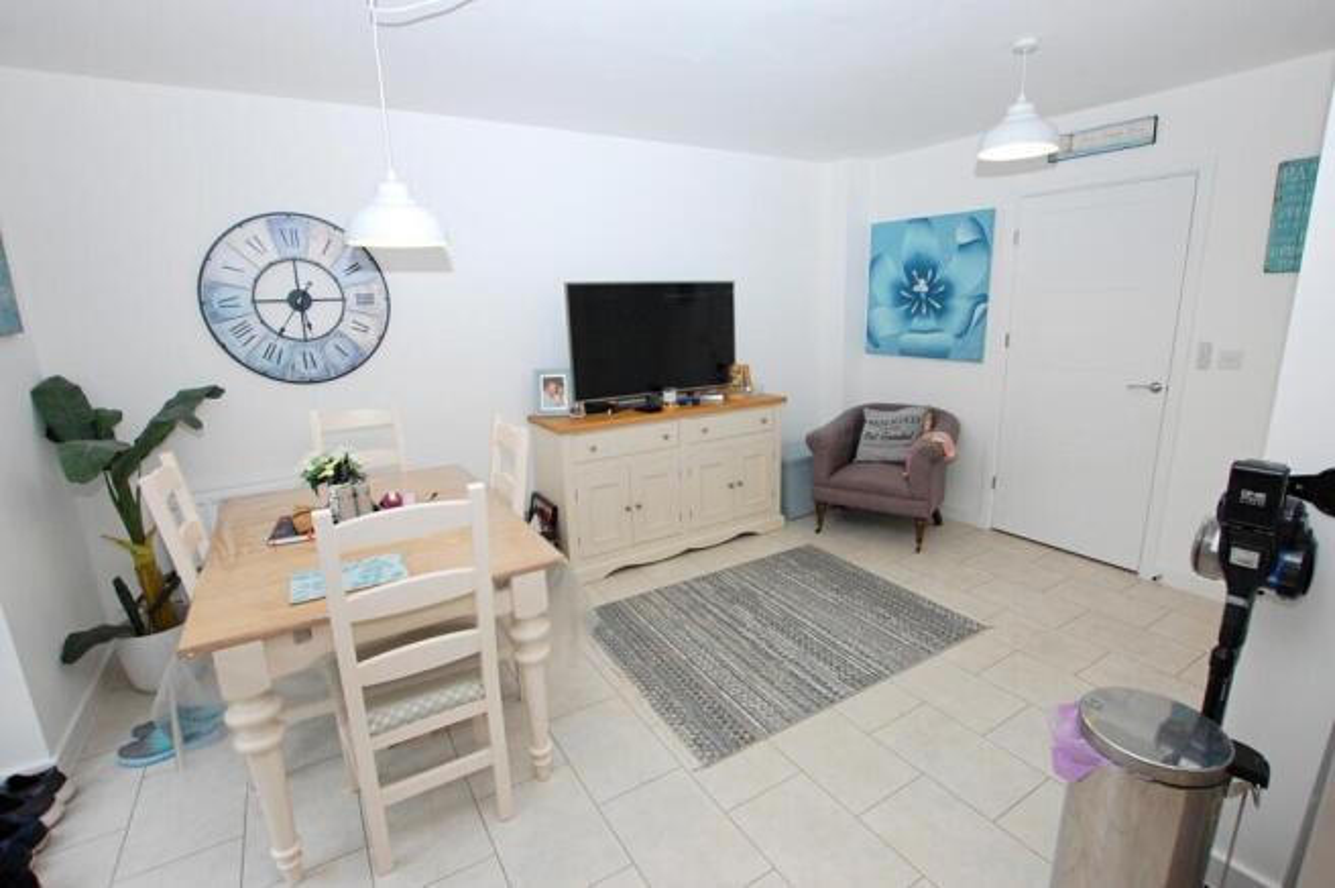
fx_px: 611
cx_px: 668
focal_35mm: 16
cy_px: 444
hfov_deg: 95.0
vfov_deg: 71.9
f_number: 6.3
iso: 800
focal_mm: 11
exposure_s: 1/160
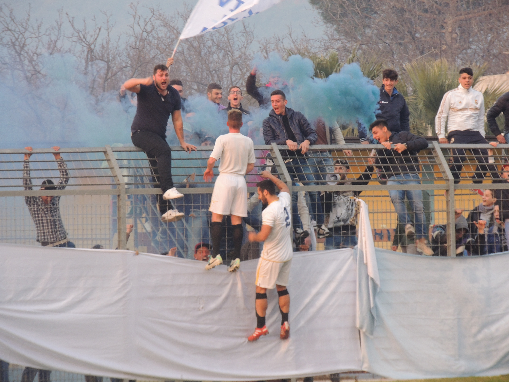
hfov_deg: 4.6
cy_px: 191
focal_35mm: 435
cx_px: 254
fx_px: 6396
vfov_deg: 3.4
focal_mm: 77.5
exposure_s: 1/80
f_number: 4.9
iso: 400
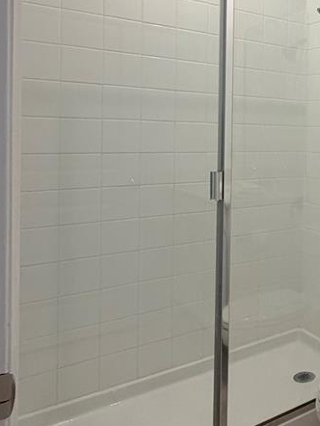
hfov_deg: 30.5
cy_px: 145
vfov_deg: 48.2
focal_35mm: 38
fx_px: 468
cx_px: 406
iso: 160
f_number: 2.2
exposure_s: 1/120
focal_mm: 2.22
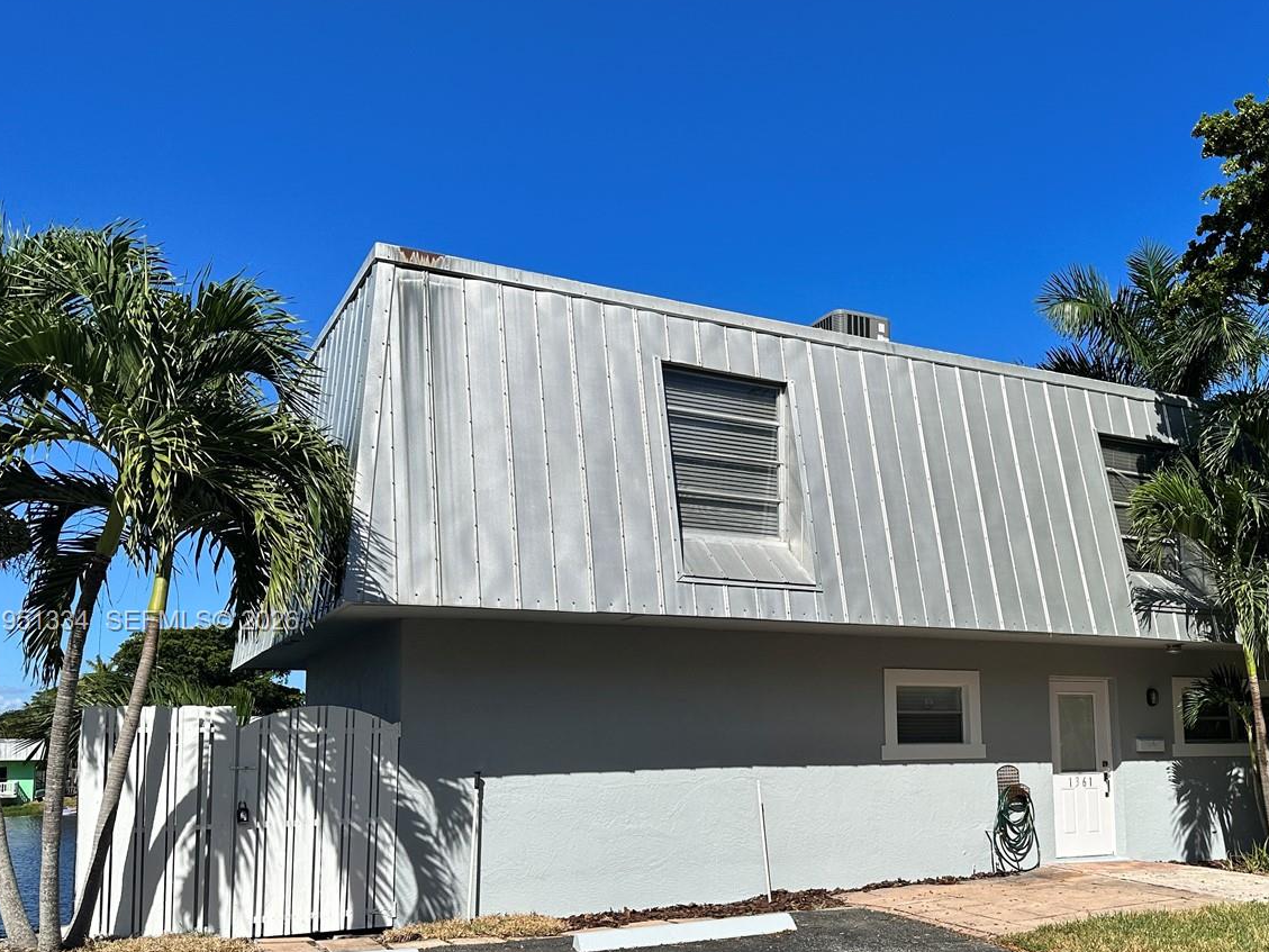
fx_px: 1247
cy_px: 623
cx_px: 849
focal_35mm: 34
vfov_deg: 41.3
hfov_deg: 52.9
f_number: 1.78
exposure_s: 1/7576
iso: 80
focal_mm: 6.86
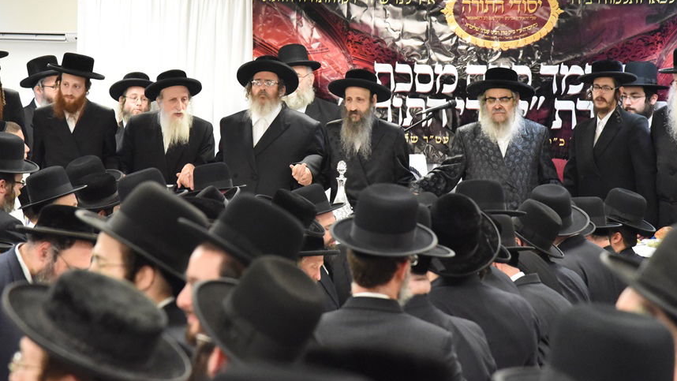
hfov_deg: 14.3
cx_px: 328
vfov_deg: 8.1
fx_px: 2693
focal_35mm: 150
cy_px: 128
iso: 12800
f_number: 5.6
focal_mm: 120
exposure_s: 1/250
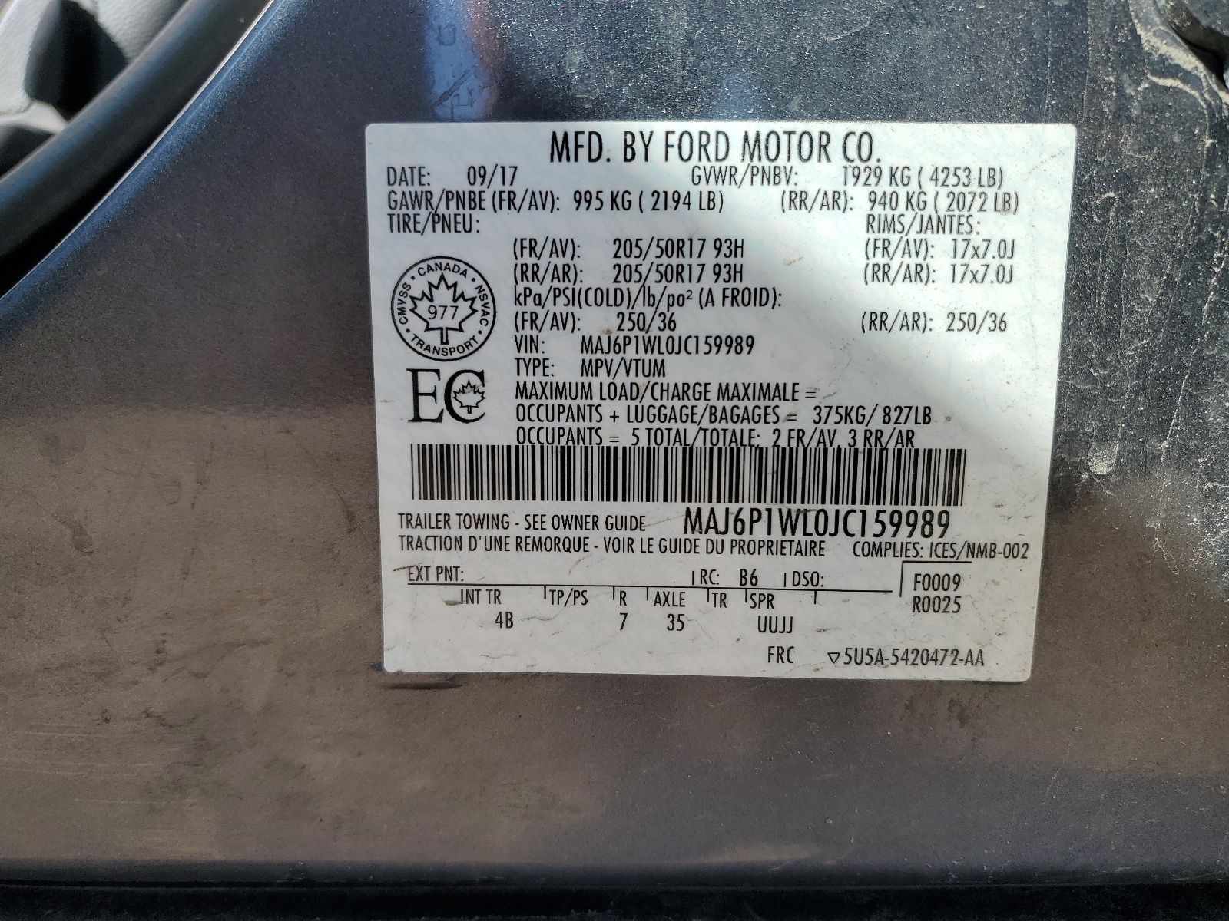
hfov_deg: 67.3
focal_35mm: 26
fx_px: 923
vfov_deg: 53.1
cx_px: 614
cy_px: 460
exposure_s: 1/833
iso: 50
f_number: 1.5
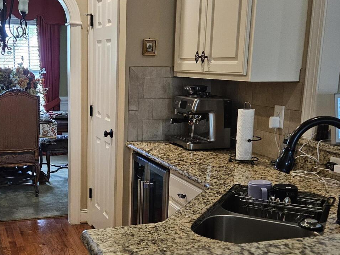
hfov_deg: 39.2
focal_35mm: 48
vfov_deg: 30.2
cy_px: 155
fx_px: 472
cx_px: 114
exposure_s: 1/120
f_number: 1.8
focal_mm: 5.4
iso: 320
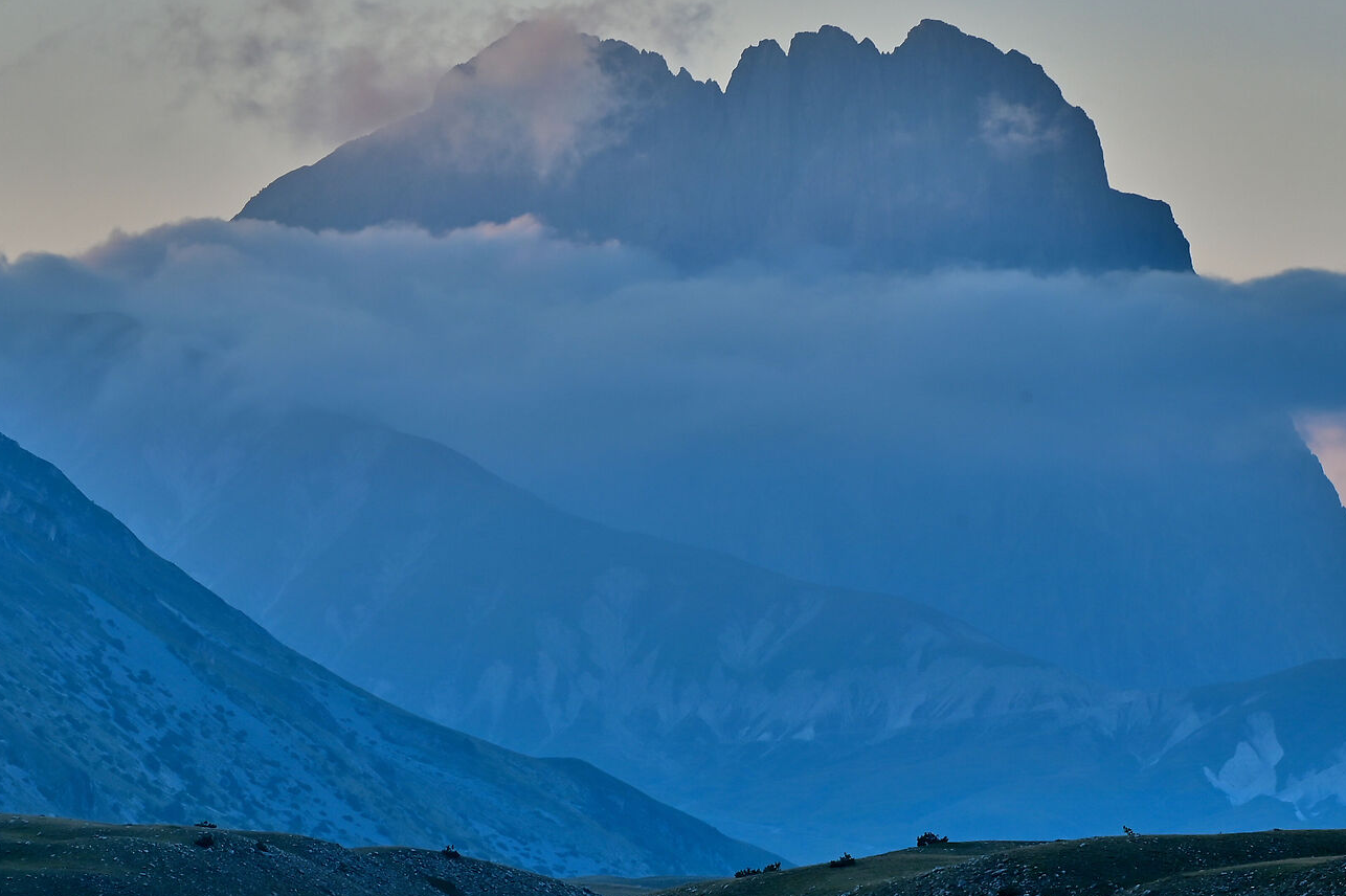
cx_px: 790
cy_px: 742
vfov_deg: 6.1
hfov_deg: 9.2
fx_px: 8370
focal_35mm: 224
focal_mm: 120
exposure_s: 1/100
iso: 100
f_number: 13
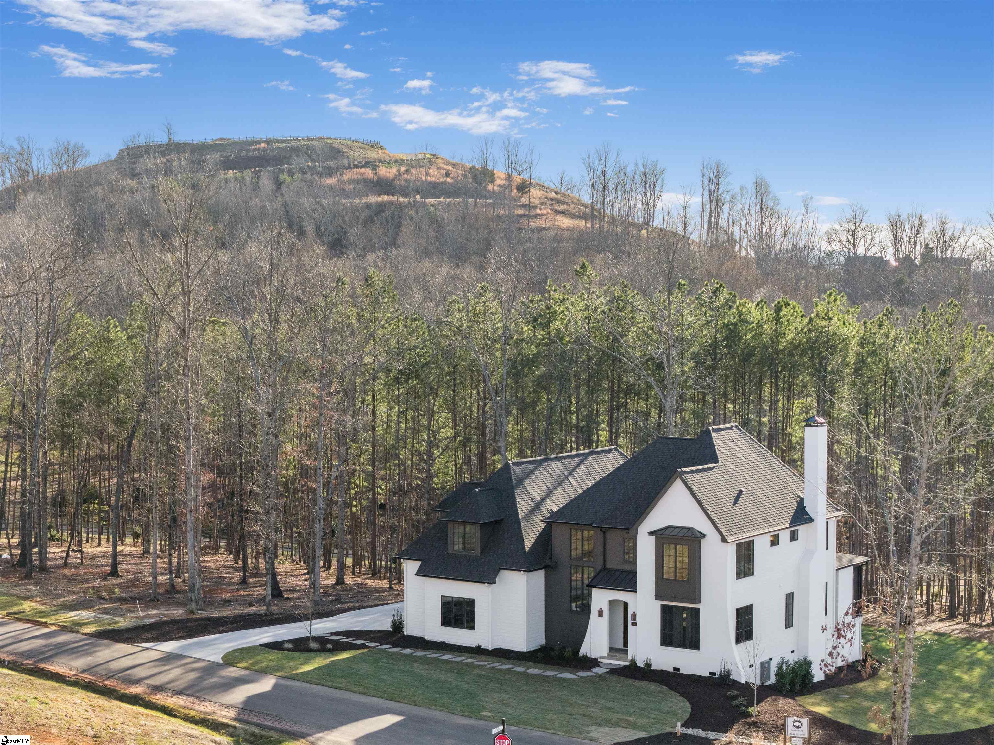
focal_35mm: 70
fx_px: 2010
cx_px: 497
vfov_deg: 21.0
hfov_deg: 27.8
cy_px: 372
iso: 200
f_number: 2.8
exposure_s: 1/1600
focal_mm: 19.35
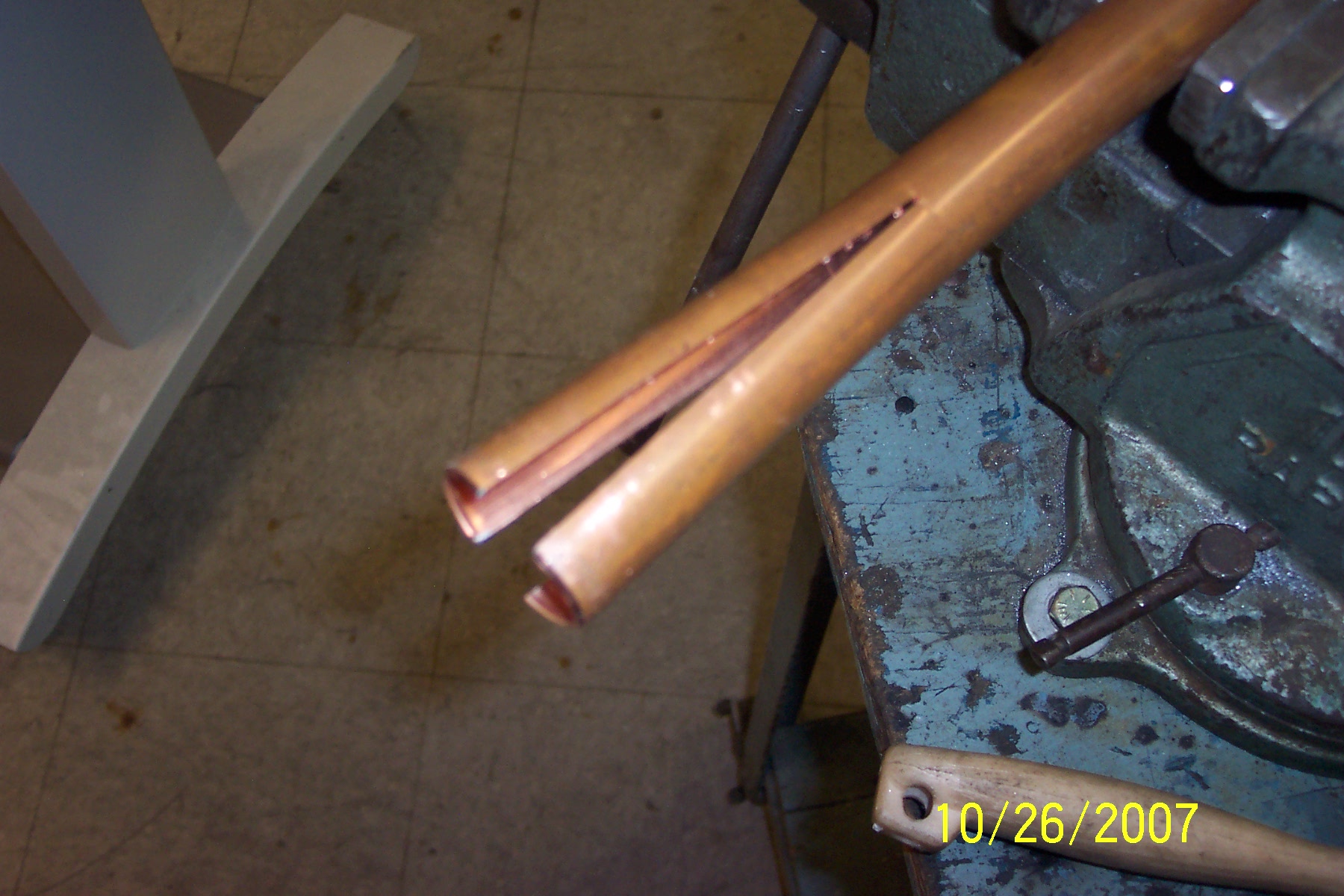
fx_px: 1419
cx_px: 672
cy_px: 448
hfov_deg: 50.7
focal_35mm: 38
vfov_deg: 35.1
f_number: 2.8
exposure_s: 1/30
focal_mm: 8
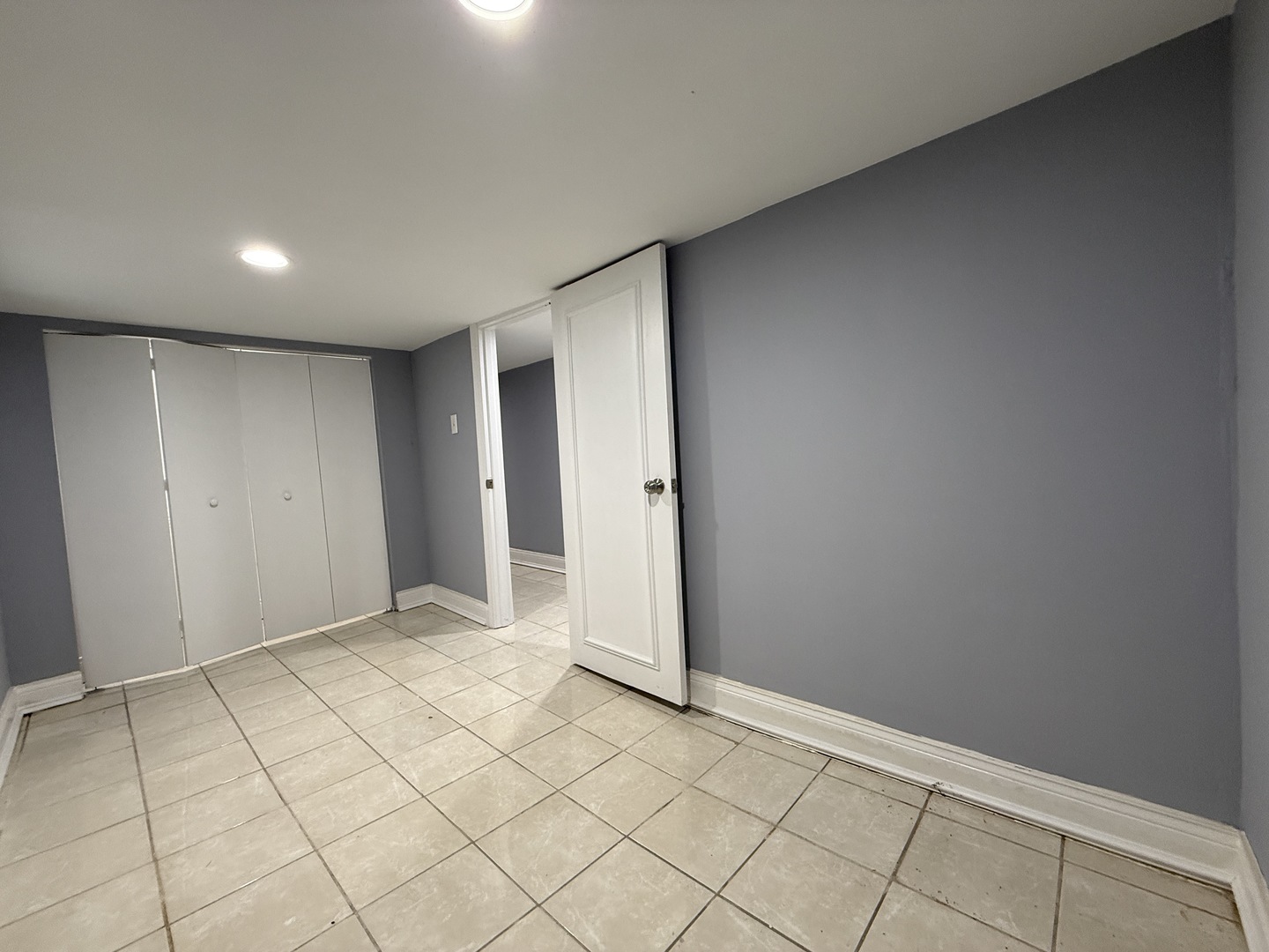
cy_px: 476
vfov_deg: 85.7
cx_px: 634
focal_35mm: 14
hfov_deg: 102.1
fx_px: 513
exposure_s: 1/120
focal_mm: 2.22
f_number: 2.2
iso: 250
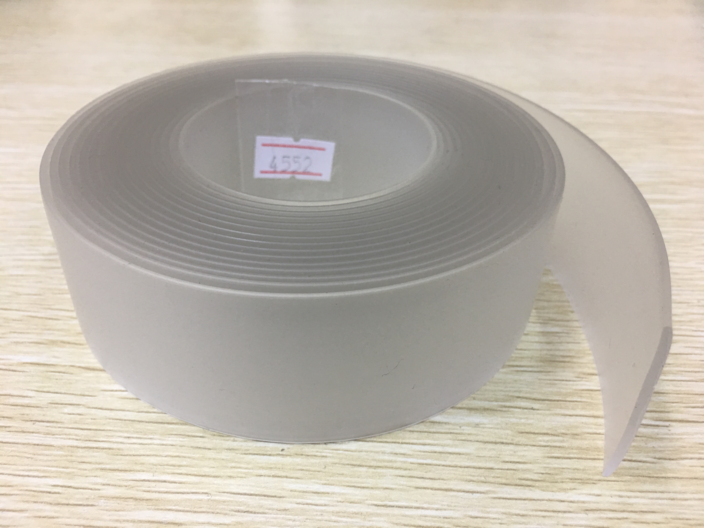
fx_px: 590
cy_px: 264
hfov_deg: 61.7
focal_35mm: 29
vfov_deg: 48.2
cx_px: 352
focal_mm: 4.15
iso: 50
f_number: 2.2
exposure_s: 1/33
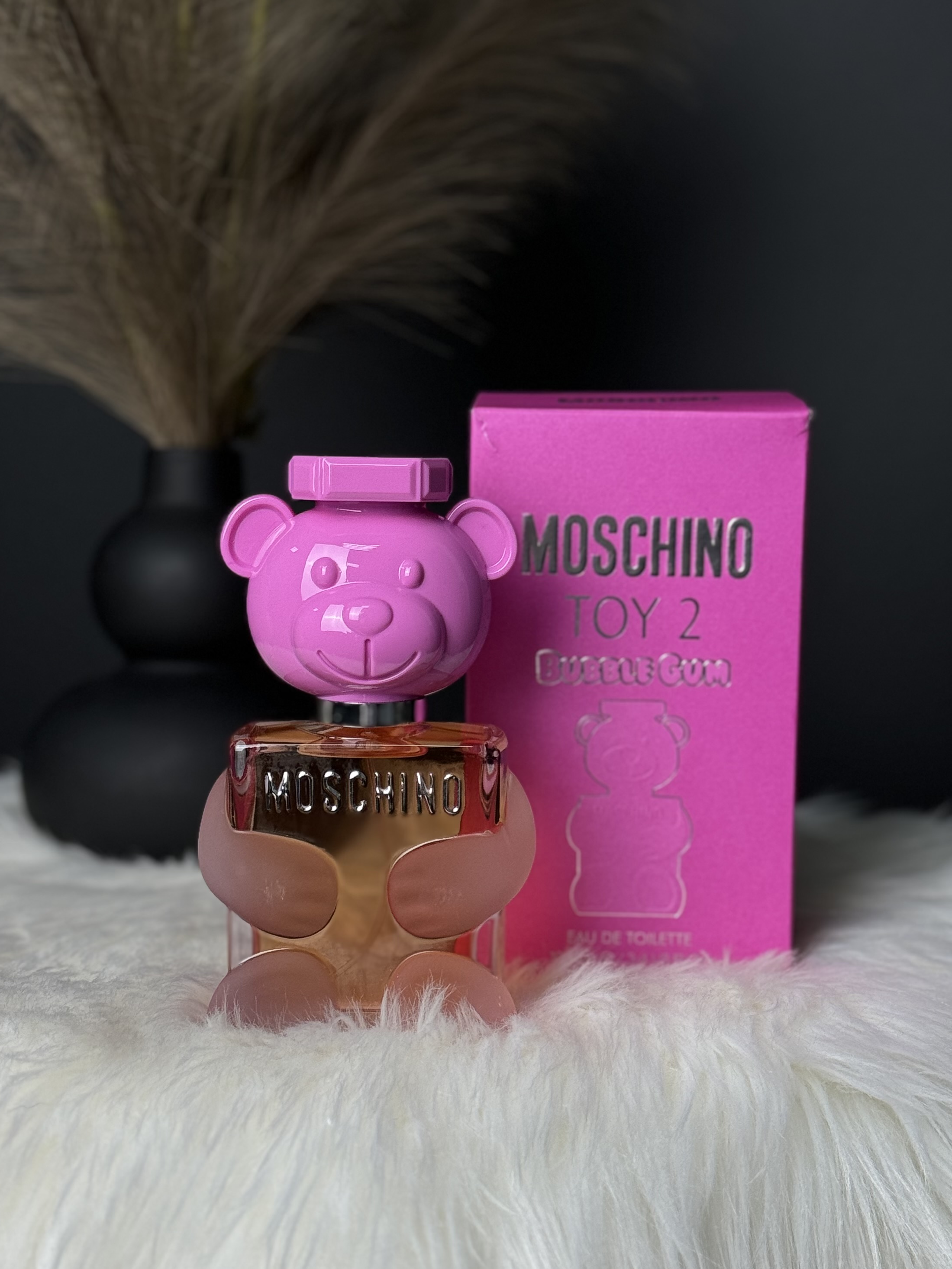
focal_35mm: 66
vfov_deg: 29.4
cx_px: 548
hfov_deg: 22.2
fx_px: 2420
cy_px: 630
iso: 64
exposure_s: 1/317
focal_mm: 6.76
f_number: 1.78
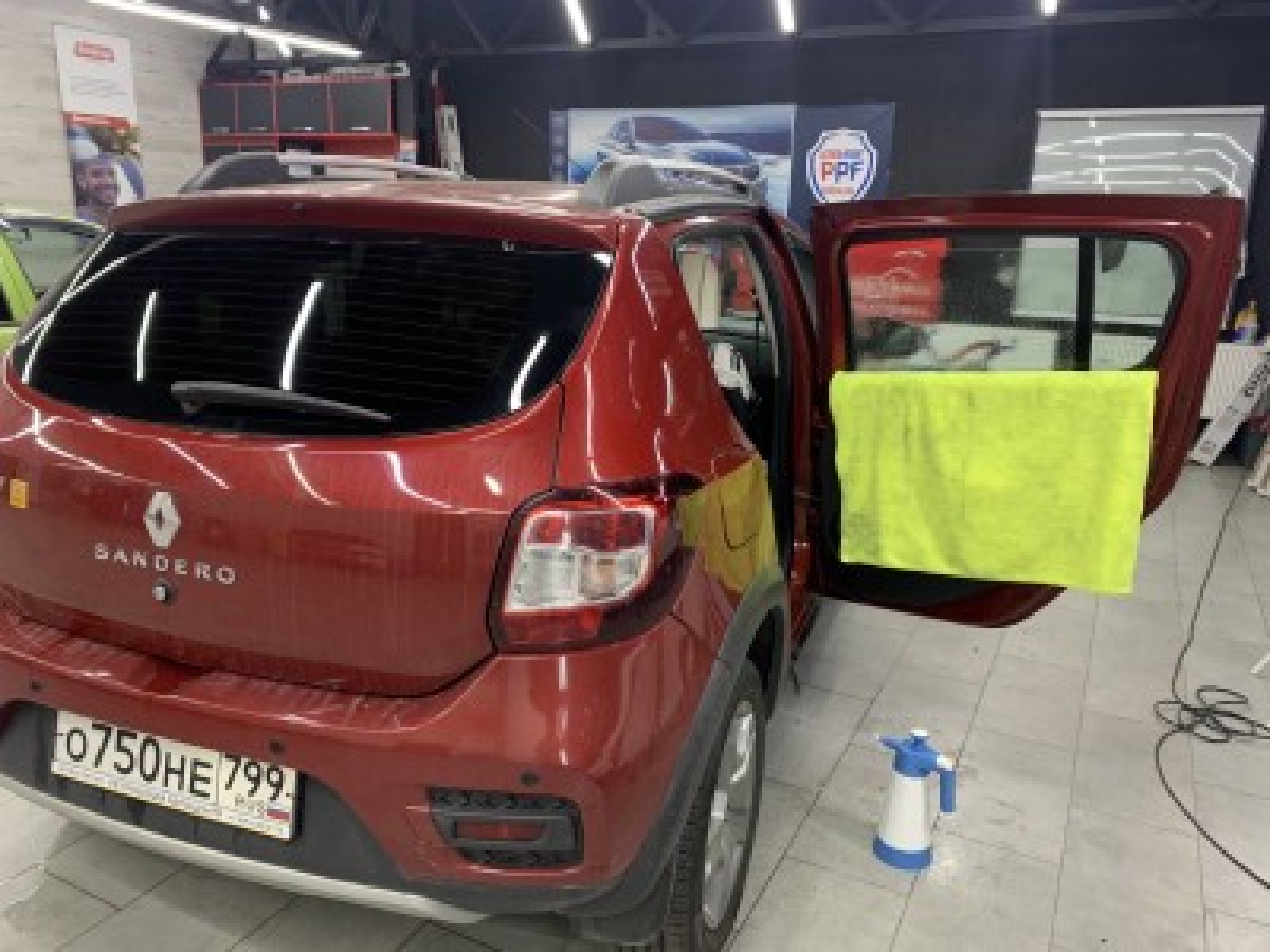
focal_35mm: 26
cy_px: 476
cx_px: 635
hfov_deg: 67.3
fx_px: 954
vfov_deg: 53.1
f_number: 1.8
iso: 80
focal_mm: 4.25
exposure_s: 1/50
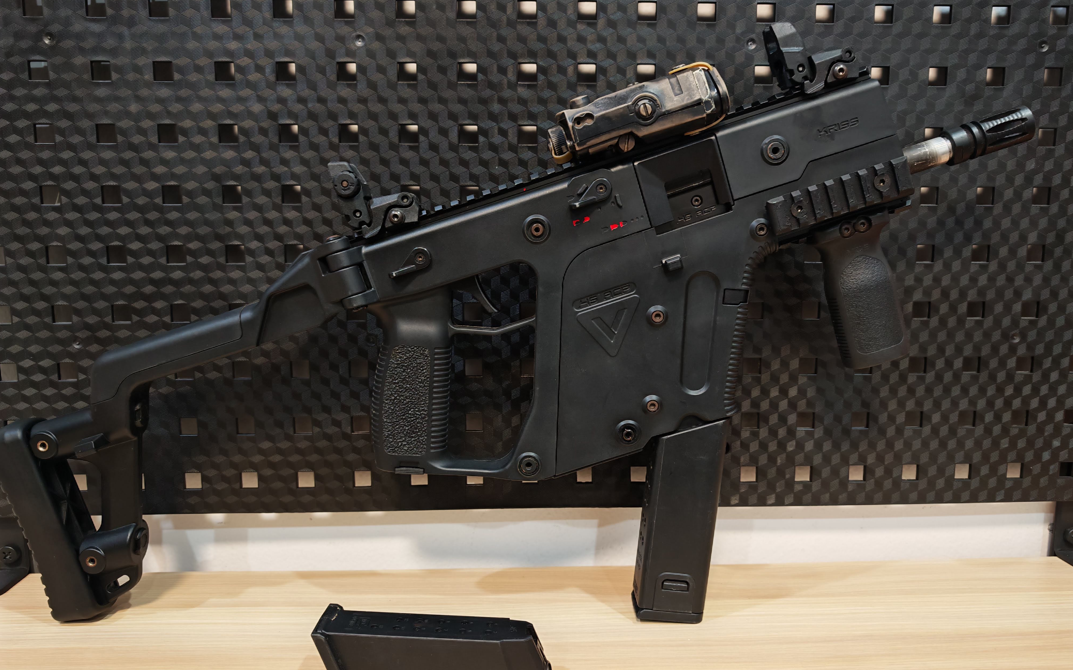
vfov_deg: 47.6
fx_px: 760
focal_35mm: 26
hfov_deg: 70.4
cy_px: 354
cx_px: 546
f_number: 2
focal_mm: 6.83
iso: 250
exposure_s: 1/33
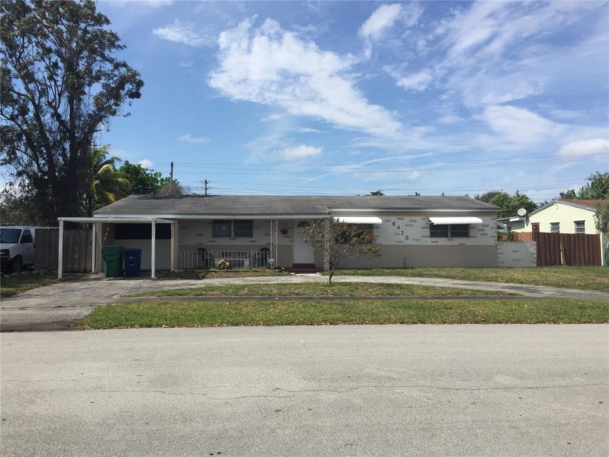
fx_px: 510
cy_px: 228
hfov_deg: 61.7
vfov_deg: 48.2
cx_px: 304
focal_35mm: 29
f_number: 2.2
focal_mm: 4.15
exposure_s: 1/2825
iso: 32
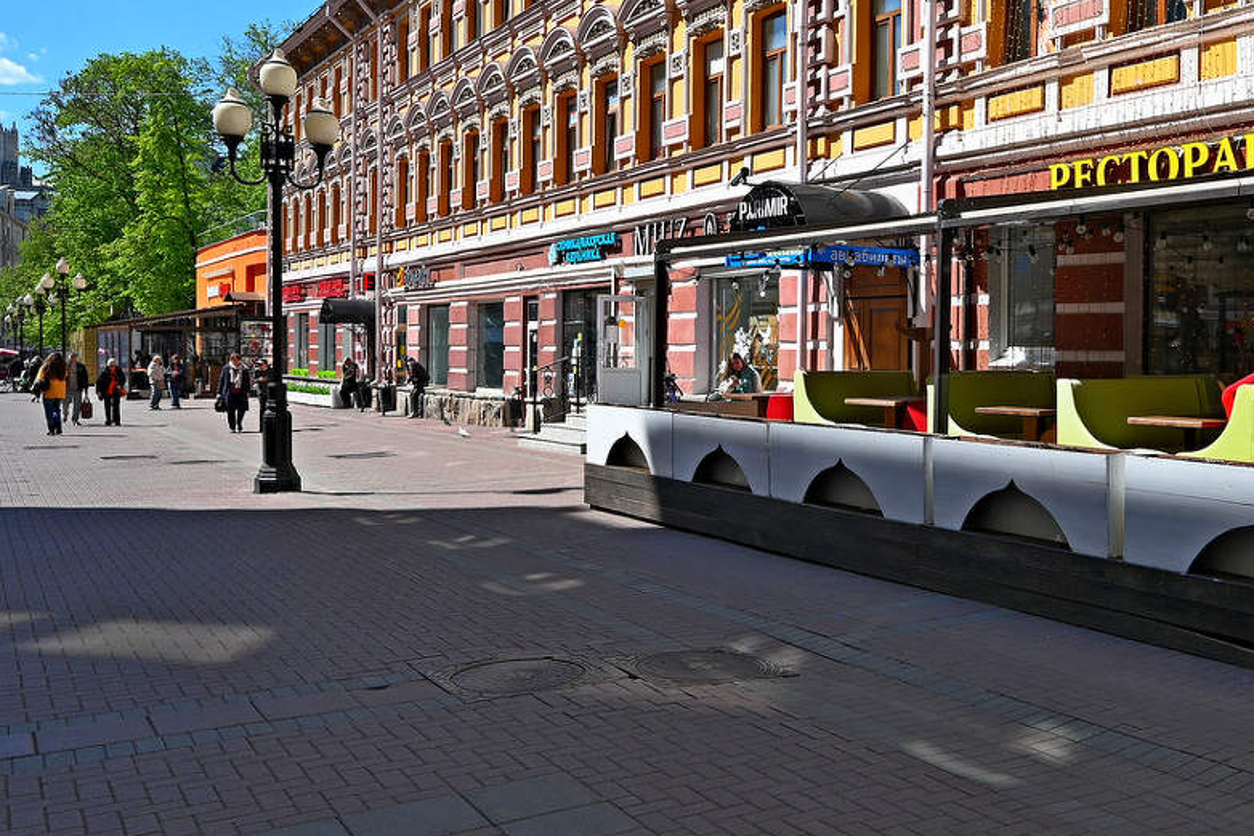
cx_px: 904
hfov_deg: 52.7
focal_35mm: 35
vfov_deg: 37.9
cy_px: 357
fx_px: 1215
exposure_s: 1/160
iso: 100
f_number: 8
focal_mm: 13
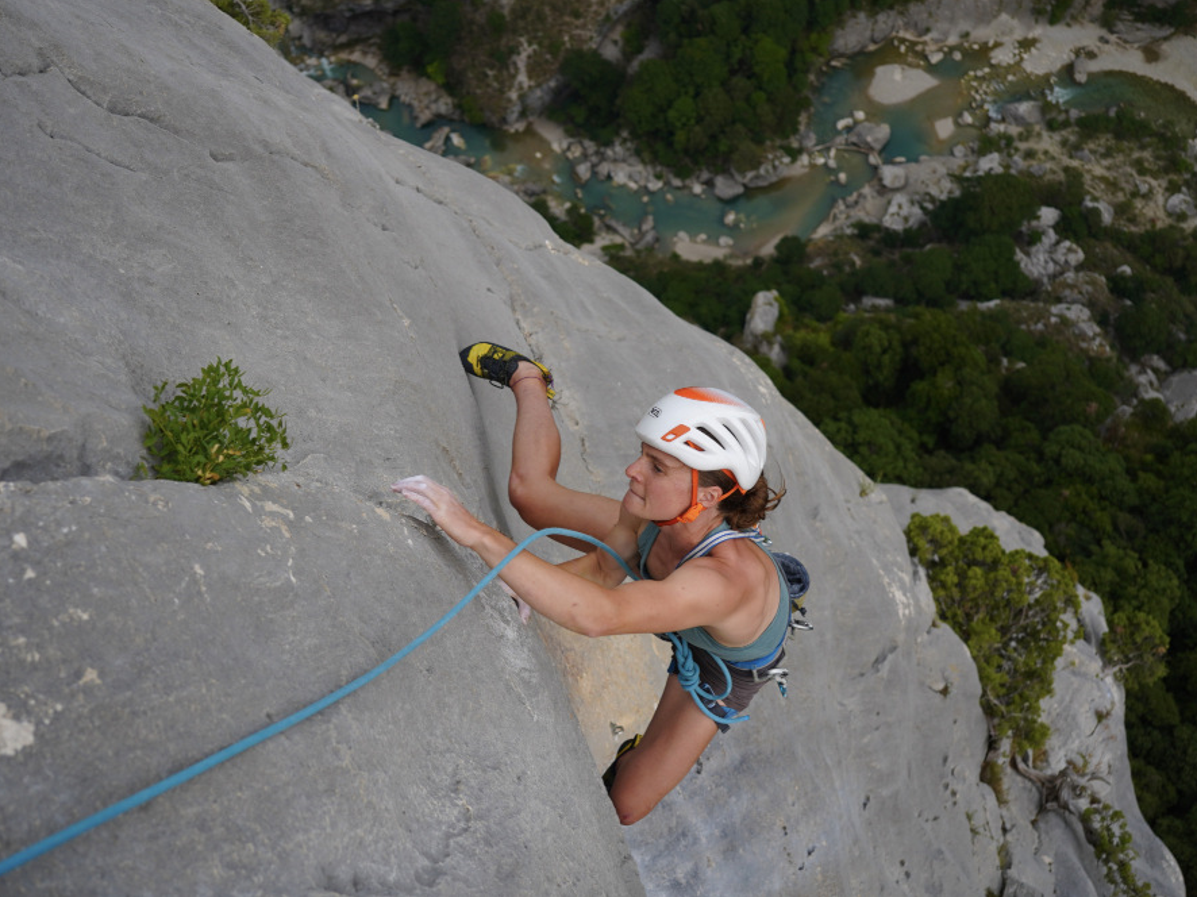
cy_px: 448
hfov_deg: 48.0
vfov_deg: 36.9
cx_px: 584
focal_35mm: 39
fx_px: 1346
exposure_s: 1/250
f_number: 2.8
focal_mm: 23.9
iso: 100
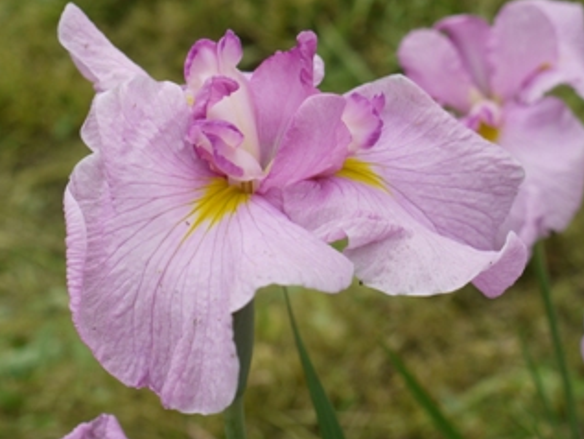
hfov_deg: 23.7
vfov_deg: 18.0
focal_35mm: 82
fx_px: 1384
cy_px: 214
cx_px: 206
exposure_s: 1/640
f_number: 5.2
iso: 100
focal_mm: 29
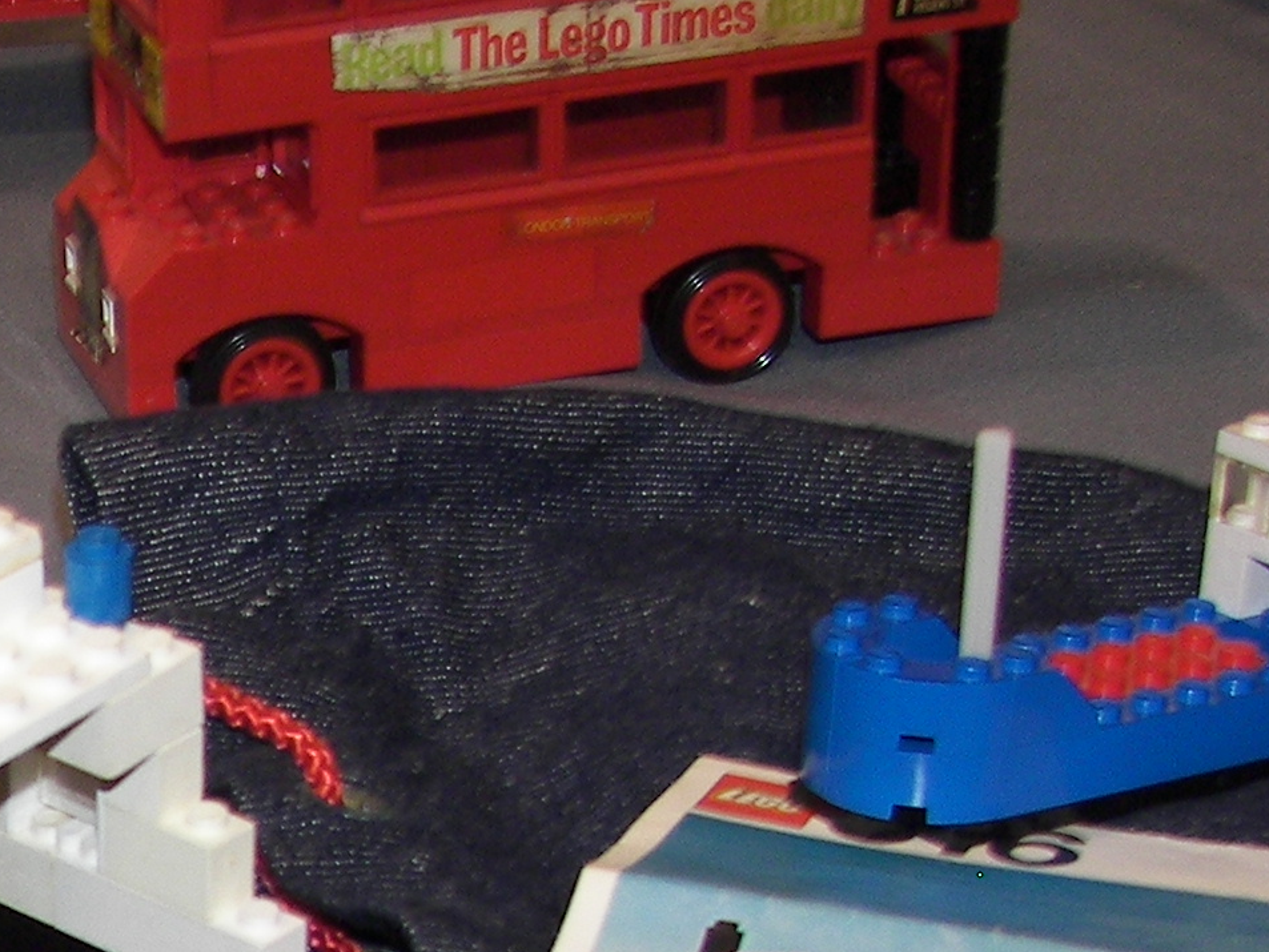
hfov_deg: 15.9
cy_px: 1149
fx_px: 4253
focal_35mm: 116
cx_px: -494
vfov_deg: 12.5
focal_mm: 6
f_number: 2.8
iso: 64
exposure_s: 1/30
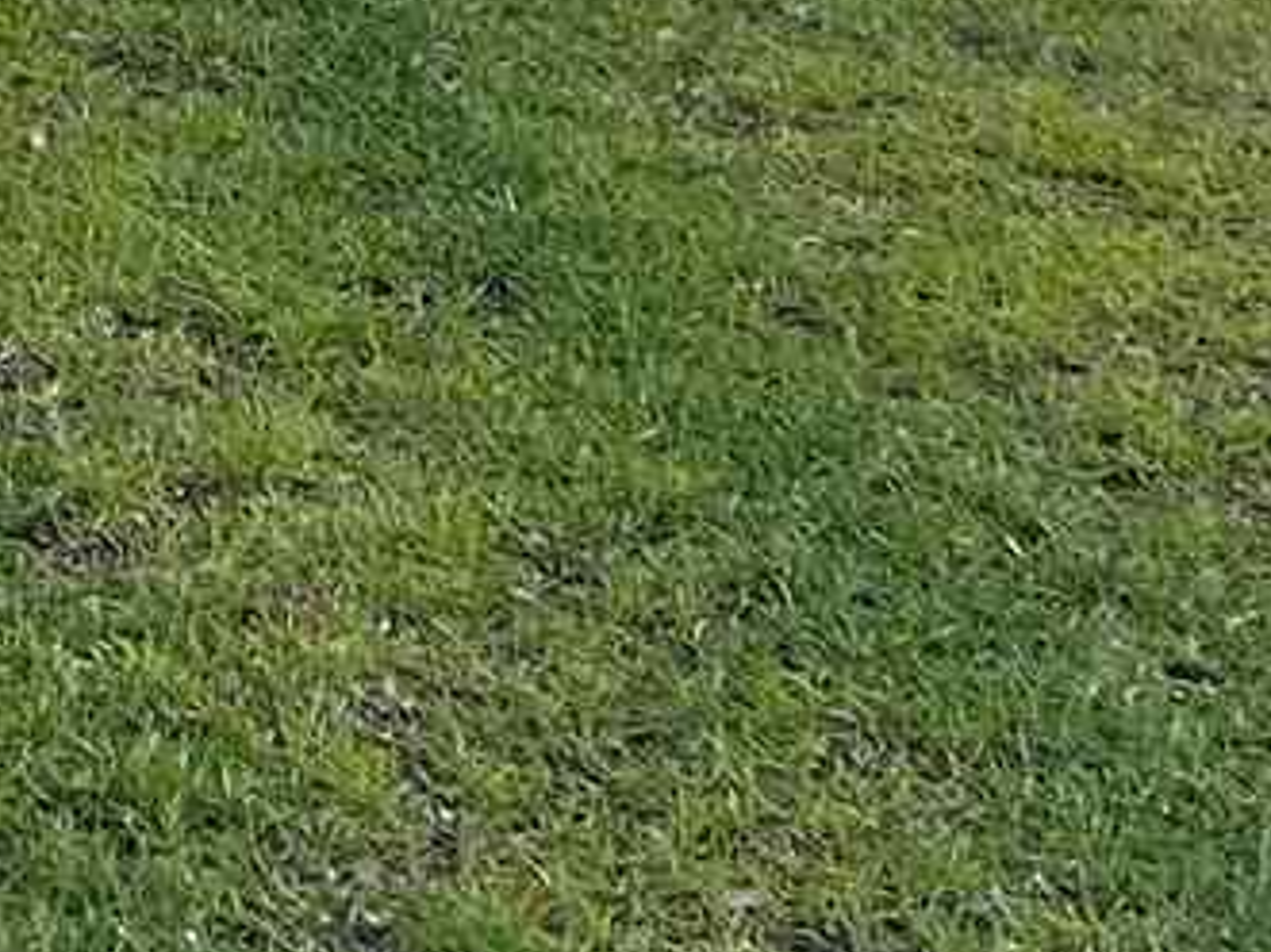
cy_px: -1259
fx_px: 5909
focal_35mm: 161
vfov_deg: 8.5
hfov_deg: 11.9
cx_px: -495
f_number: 1.5
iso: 50
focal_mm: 5.7
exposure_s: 1/2695
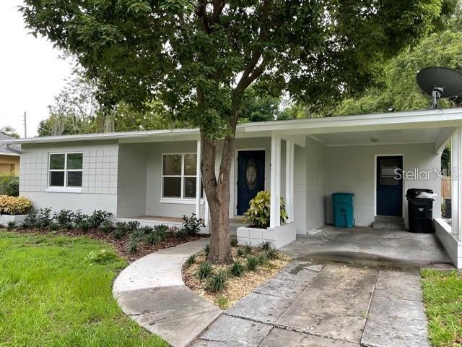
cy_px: 174
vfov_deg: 53.1
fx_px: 347
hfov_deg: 67.3
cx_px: 231
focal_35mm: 26
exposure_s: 1/121
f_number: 1.6
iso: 50
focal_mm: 4.2
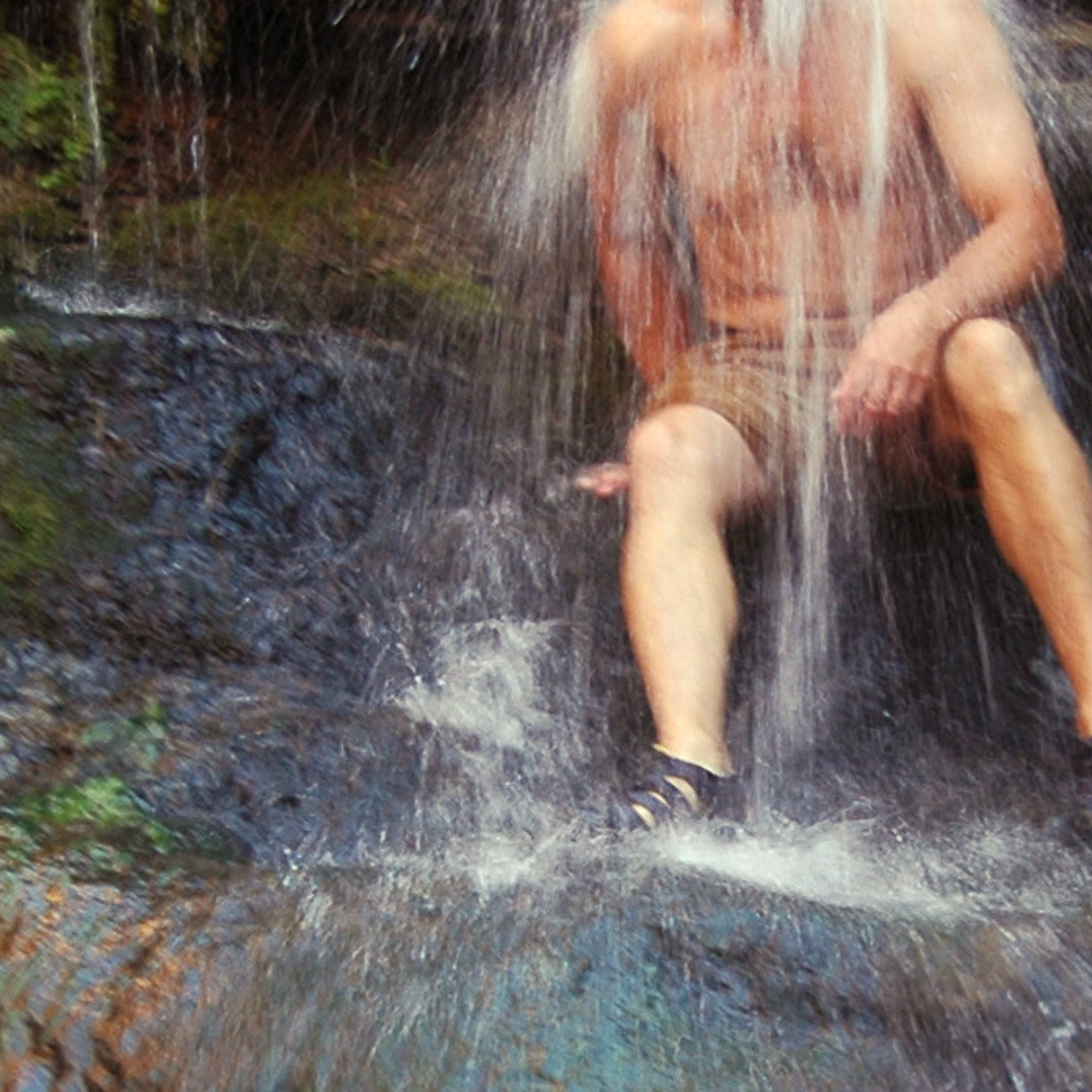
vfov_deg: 9.3
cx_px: 655
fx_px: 6674
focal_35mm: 187
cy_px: 1006
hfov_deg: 9.4
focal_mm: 34
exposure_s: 1/40
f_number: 4.5
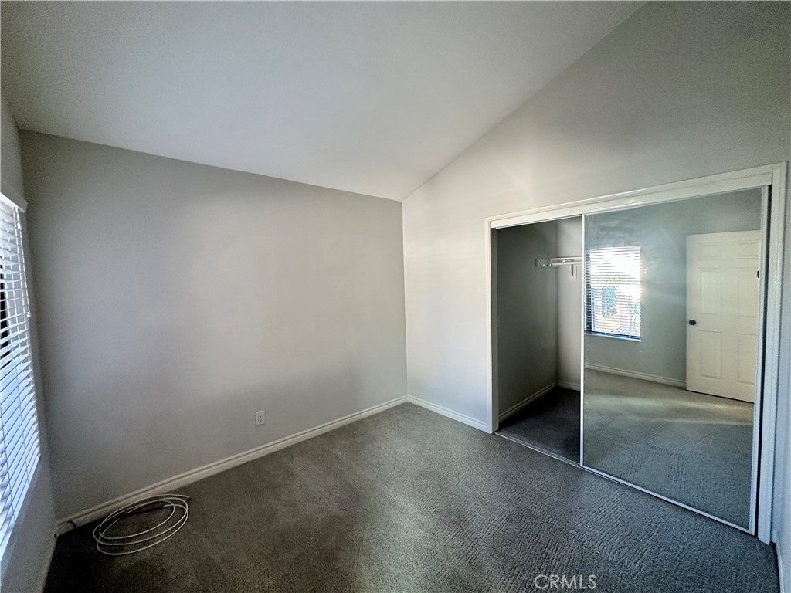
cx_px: 396
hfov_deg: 102.1
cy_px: 296
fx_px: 320
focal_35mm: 14
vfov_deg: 85.7
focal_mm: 2.22
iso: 250
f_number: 2.2
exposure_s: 1/60
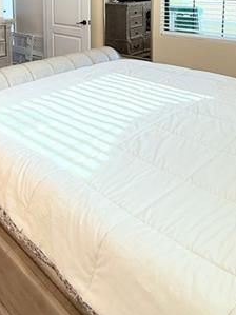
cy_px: 22
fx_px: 327
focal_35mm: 36
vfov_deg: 45.7
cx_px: 7
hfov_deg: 36.2
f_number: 2.2
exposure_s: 1/131
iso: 64
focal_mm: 2.22
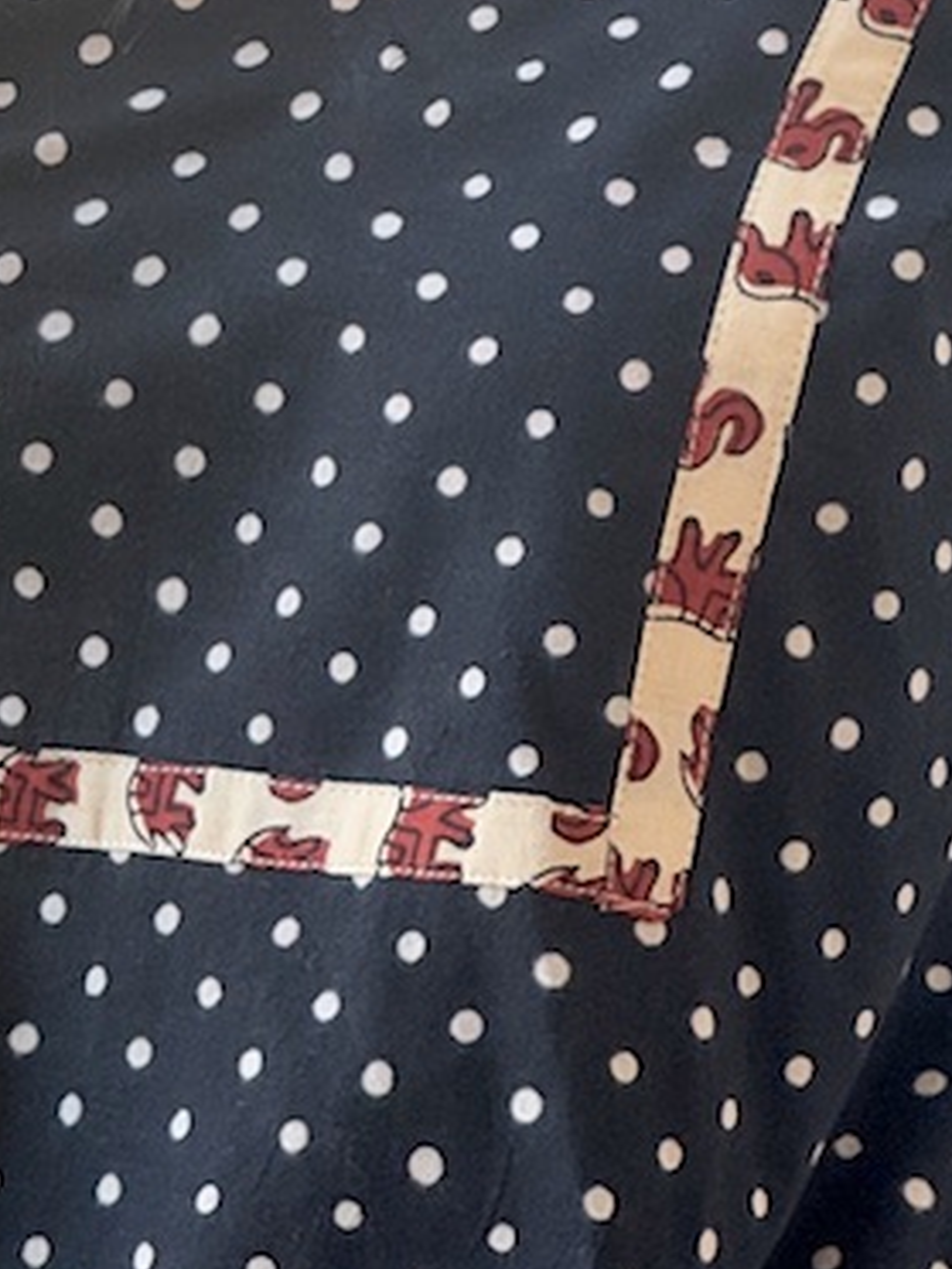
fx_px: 7554
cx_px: 275
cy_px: 201
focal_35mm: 206
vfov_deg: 9.6
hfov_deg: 7.2
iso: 50
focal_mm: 9
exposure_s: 1/99
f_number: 2.8
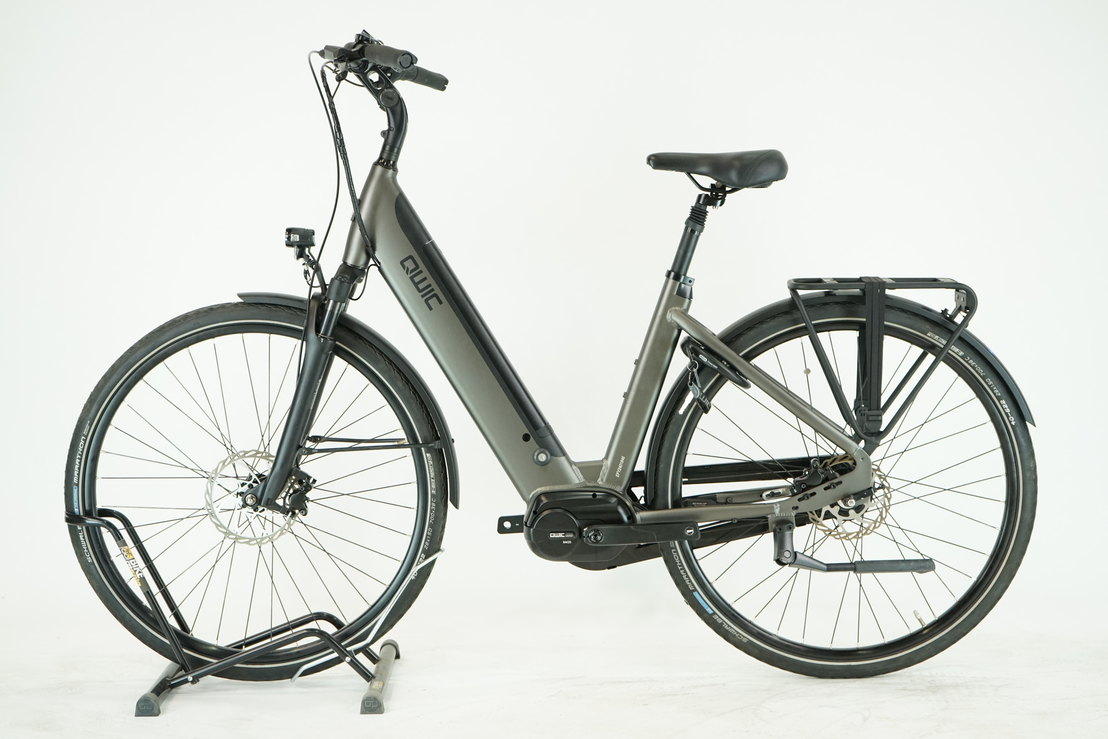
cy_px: 370
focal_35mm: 57
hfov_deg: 35.1
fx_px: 1754
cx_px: 554
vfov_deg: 23.8
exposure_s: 1/200
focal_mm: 57
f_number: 5.6
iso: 2000
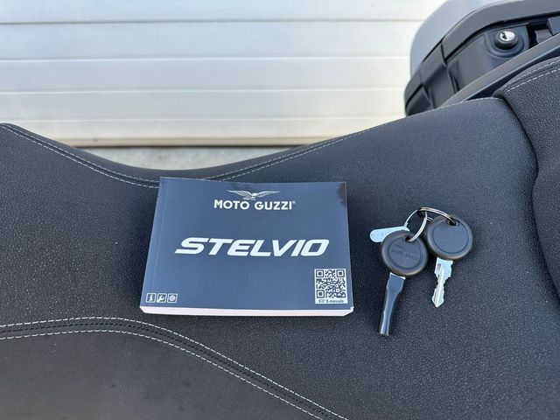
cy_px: 210
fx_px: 388
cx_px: 280
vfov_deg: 56.8
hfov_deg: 71.6
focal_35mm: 24
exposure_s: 1/317
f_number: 1.78
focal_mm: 6.86
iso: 80
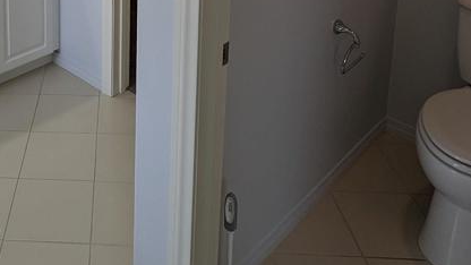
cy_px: -121
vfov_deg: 23.0
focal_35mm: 43
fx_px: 537
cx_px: 89
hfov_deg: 44.8
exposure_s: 1/120
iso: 42
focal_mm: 2.35
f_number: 2.2
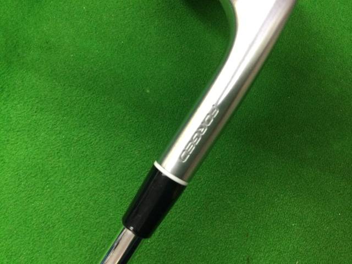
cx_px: 176
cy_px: 132
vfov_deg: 45.4
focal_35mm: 31
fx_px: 315
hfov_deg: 58.4
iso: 125
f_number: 2.4
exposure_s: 1/30
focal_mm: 3.3
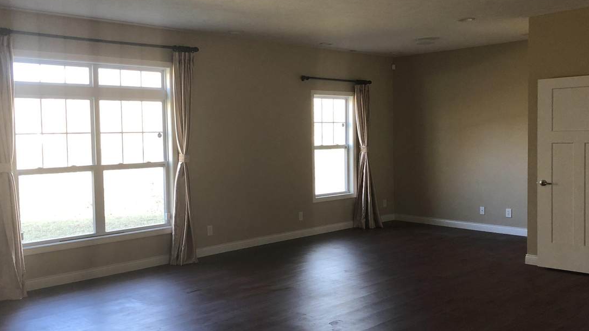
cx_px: 258
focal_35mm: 36
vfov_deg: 32.8
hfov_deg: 55.1
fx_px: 562
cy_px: 166
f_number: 1.8
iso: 40
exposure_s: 1/30
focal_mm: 4
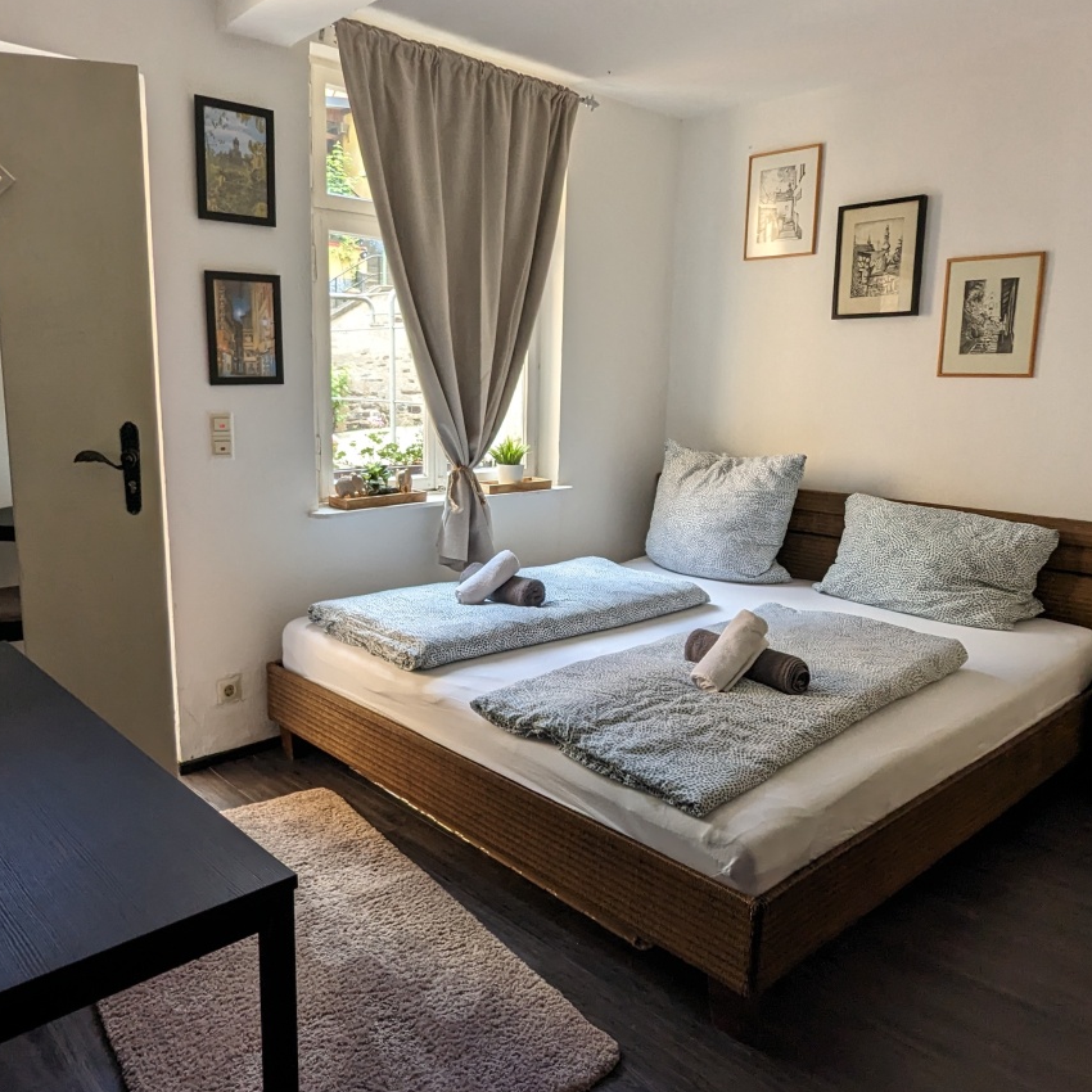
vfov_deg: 62.9
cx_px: 500
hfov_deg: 62.8
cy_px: 547
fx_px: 892
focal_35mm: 25
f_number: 2.2
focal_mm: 2.35
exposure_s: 1/131
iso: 109
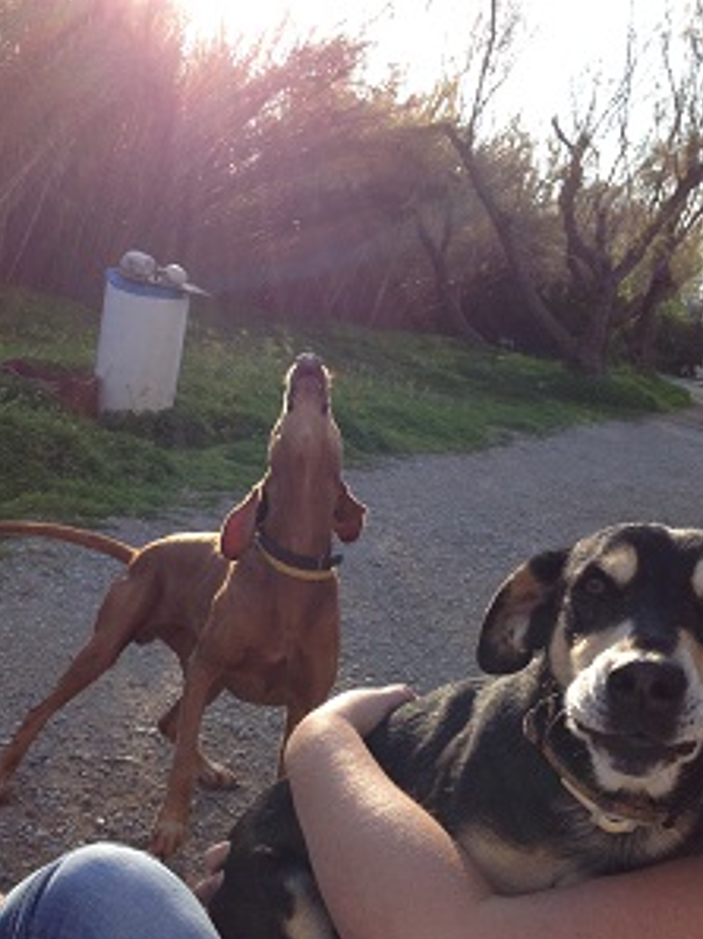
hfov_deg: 30.8
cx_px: 347
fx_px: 1274
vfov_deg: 40.4
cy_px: 504
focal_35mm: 47
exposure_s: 1/468
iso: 50
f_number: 2.4
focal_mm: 4.28
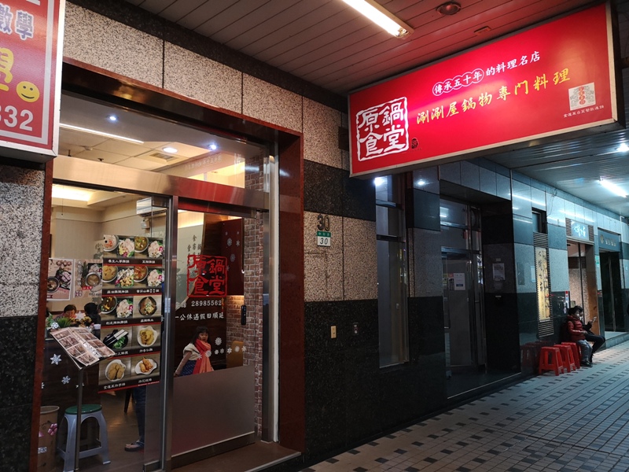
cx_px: 314
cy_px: 236
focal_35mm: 27
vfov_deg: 51.4
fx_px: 491
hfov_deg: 65.3
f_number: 1.8
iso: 640
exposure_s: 1/100
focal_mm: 3.95
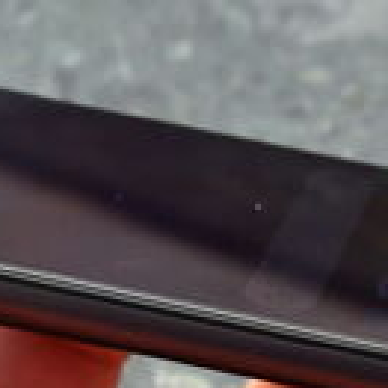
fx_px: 3779
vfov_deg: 5.9
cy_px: 298
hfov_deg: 5.9
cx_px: 421
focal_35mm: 298
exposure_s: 1/320
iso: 400
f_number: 9
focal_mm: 50
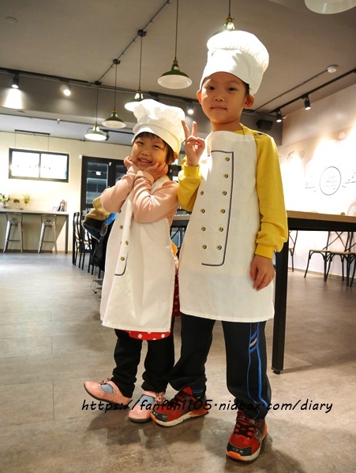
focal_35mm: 24
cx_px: 178
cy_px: 236
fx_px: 329
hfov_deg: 56.9
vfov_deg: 71.6
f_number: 3.5
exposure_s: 1/60
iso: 3200
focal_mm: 12
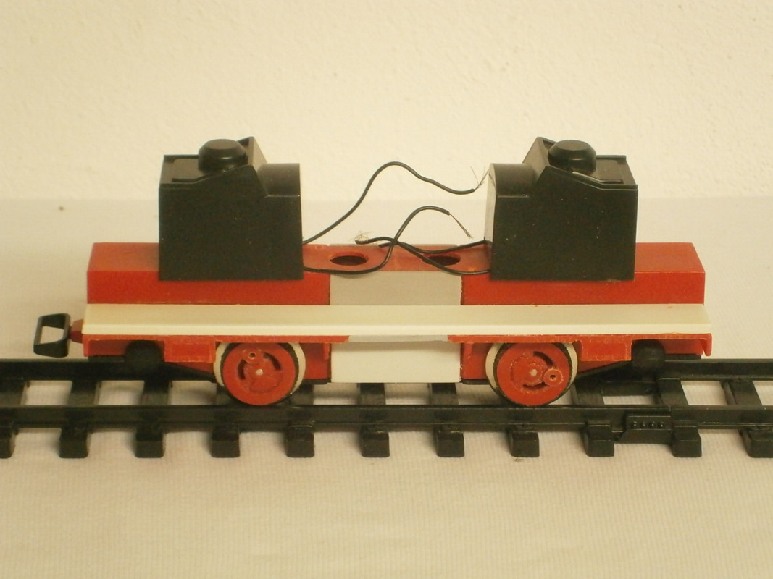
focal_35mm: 101
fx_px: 2255
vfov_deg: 14.6
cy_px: 290
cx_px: 386
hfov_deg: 19.5
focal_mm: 17.8
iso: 800
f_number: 5.4
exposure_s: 1/25
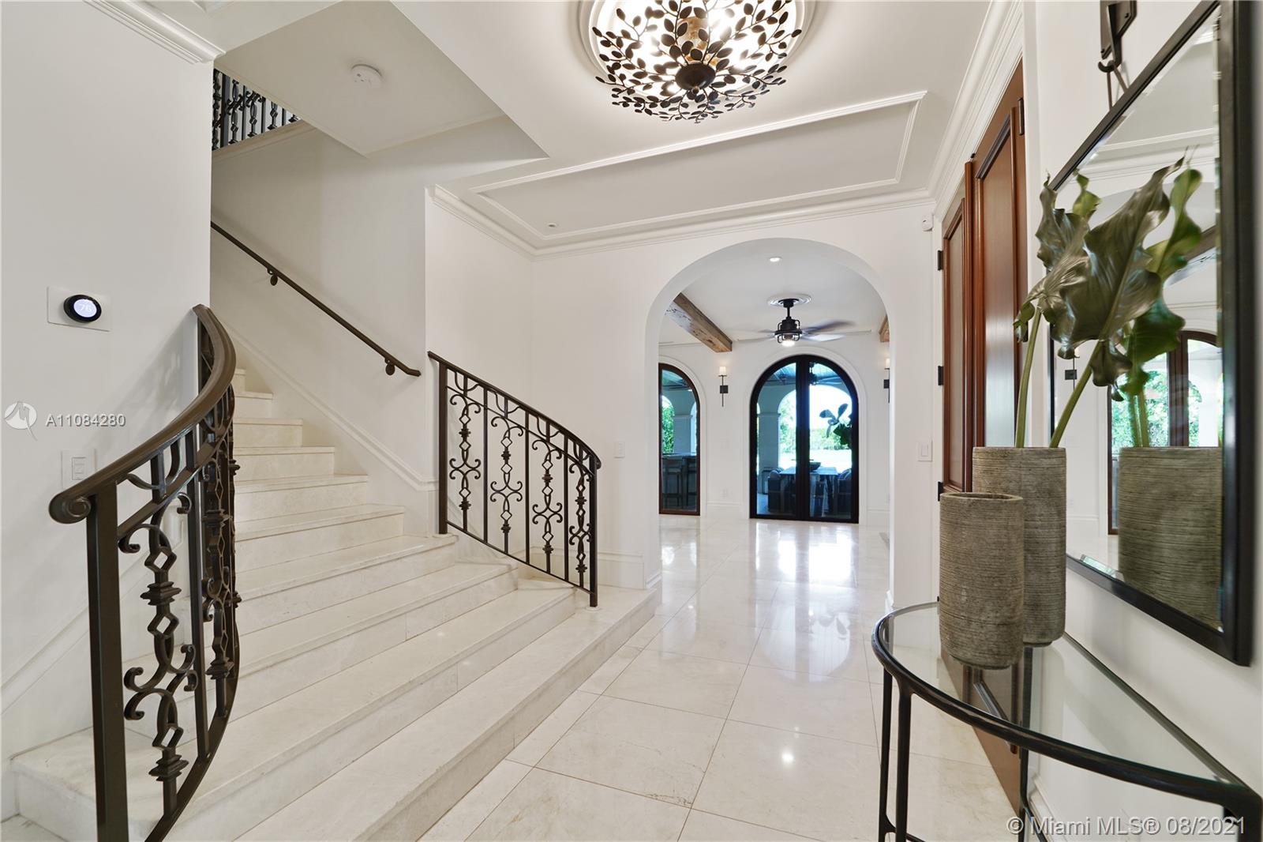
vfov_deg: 81.2
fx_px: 491
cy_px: 421
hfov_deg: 104.3
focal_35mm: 14
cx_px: 632
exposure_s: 1/10
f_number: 7.1
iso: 100
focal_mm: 14
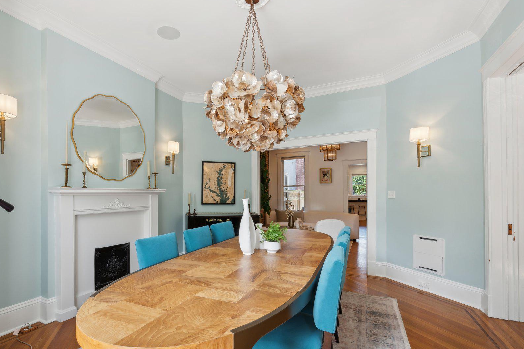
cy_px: 194
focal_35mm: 18
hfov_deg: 89.5
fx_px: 262
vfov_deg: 67.2
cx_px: 227
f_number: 7.1
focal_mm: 14
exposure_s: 1/15
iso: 100
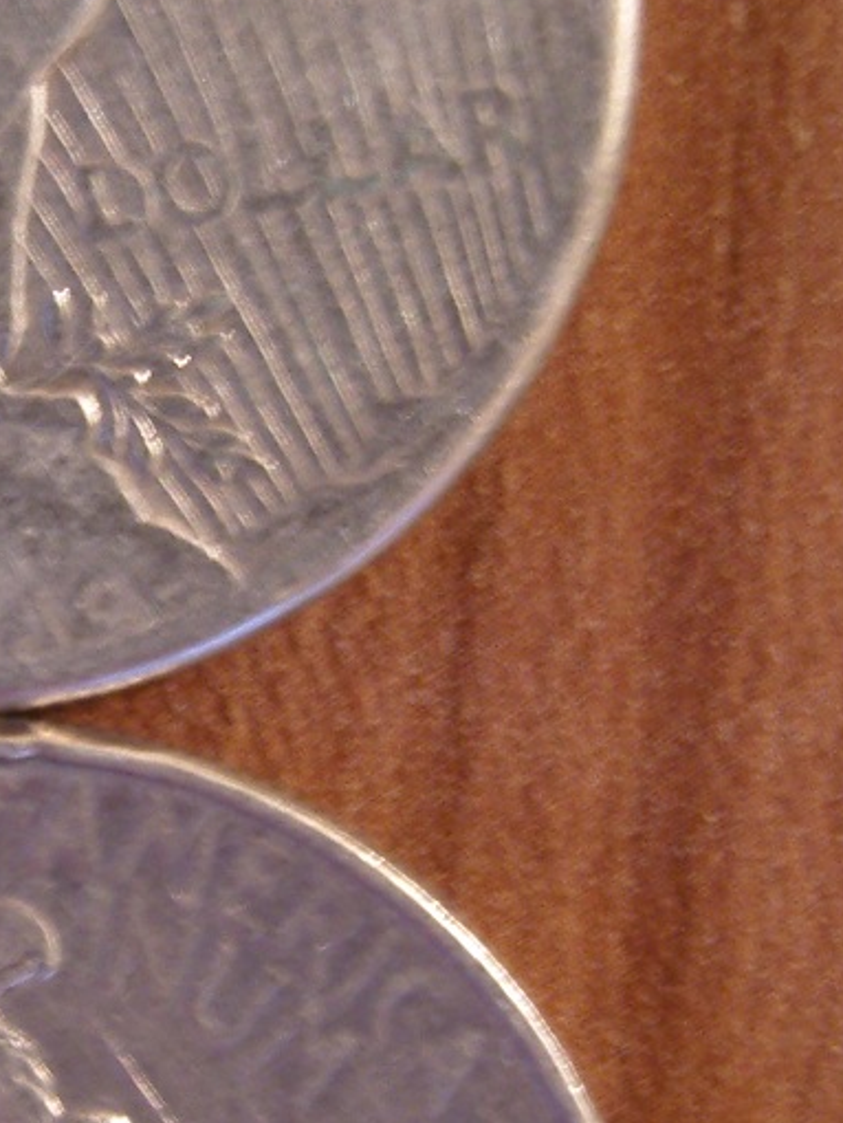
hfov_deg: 16.5
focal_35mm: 87
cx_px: -76
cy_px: 698
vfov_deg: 22.4
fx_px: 2823
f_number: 2.8
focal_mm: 7.3
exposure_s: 1/2
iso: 200
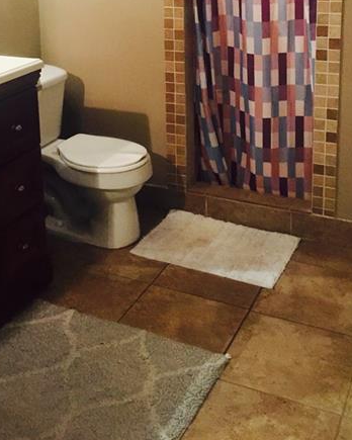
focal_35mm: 50
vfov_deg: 35.7
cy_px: 68
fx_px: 651
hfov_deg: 30.2
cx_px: 153
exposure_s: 1/15
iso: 125
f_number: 2.2
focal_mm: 4.15
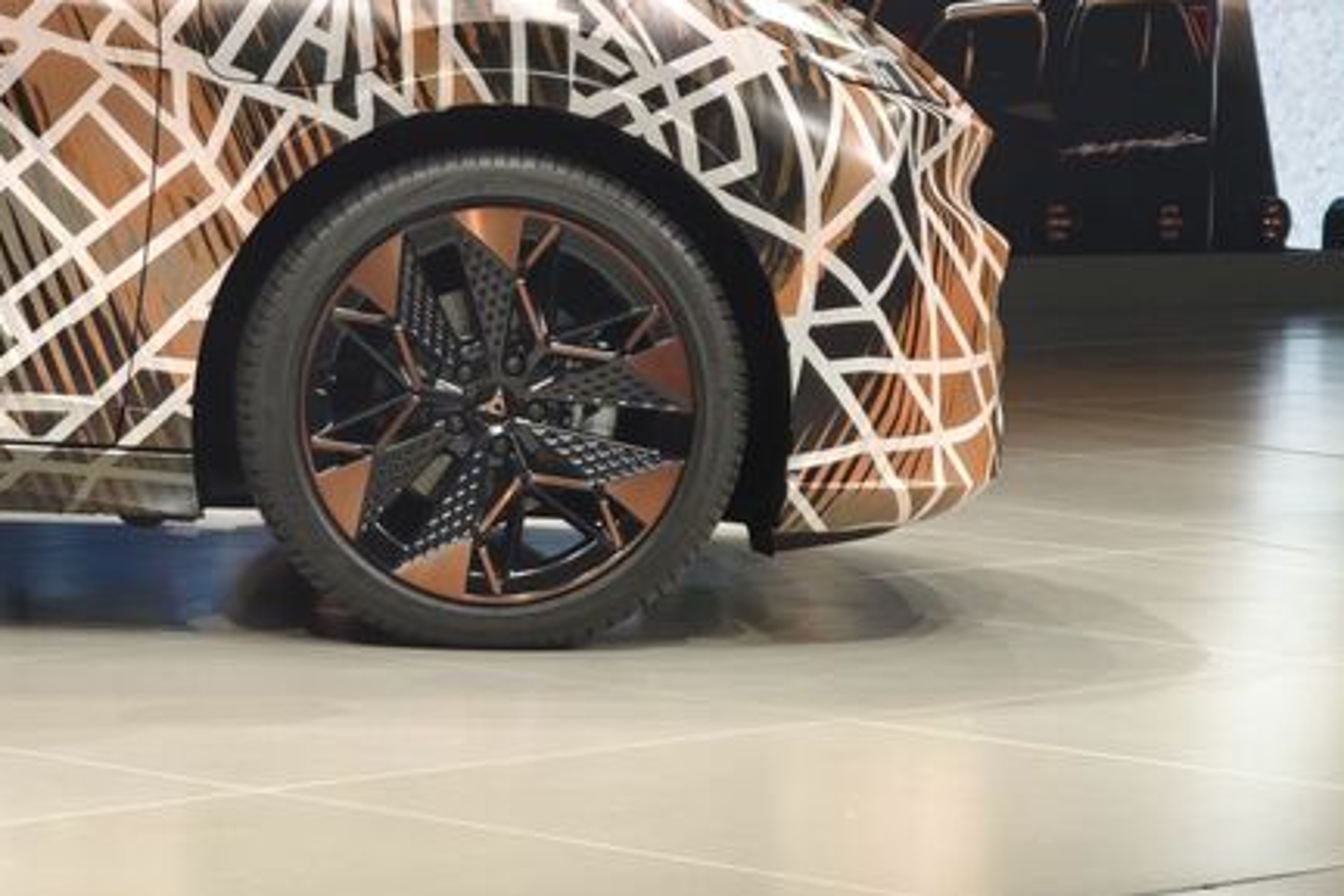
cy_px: 98
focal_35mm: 144
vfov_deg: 9.5
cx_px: 370
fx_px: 5376
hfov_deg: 14.2
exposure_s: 1/100
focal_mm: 11.5
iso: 400
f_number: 1.8
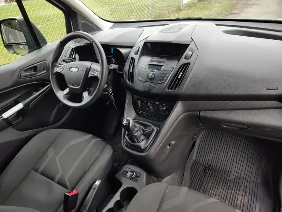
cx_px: 141
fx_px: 187
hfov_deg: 73.9
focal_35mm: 23
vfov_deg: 58.9
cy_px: 106
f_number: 1.8
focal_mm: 5.56
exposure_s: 1/50
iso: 141
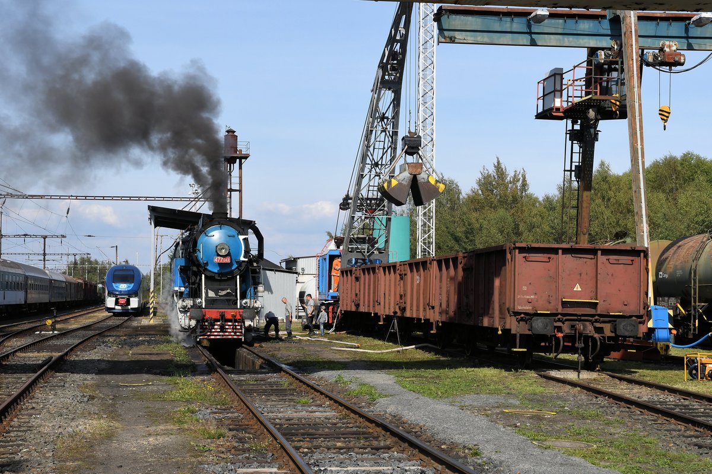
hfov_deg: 31.9
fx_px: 1245
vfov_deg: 21.6
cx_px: 356
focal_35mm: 63
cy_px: 237
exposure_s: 1/800
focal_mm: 42
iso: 400
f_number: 11
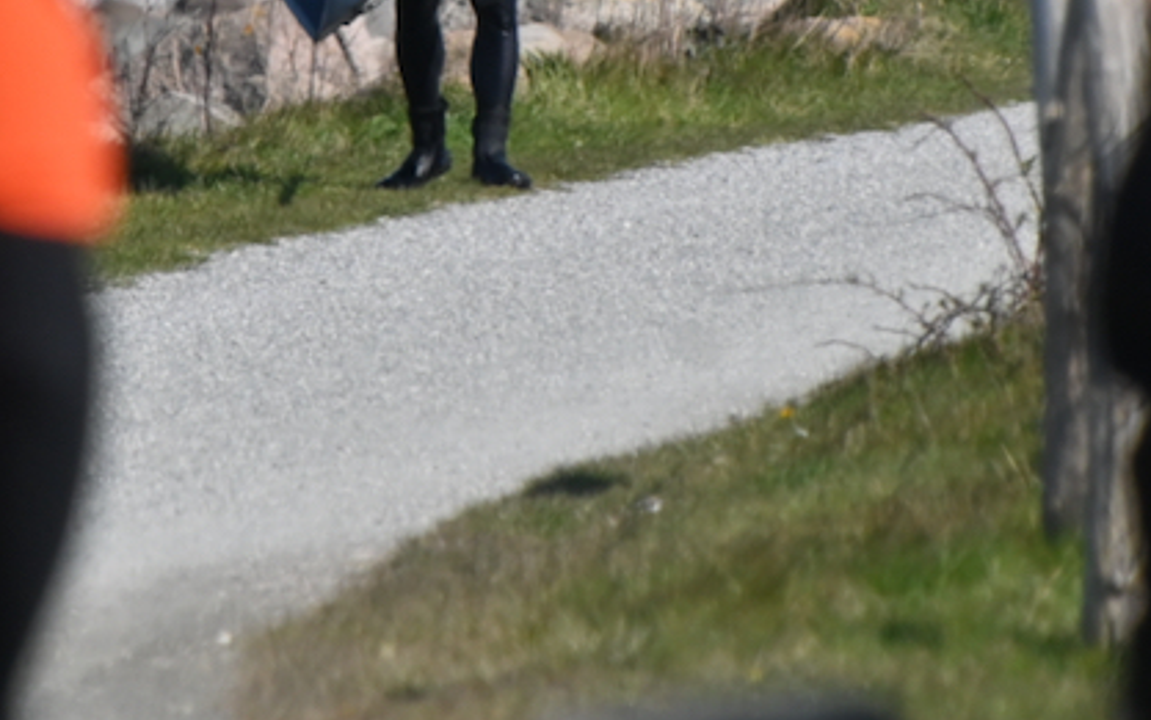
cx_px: 569
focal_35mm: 1877
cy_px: -199
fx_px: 58902
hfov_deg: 1.1
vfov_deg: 0.7
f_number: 9
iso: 400
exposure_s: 1/1600
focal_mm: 400
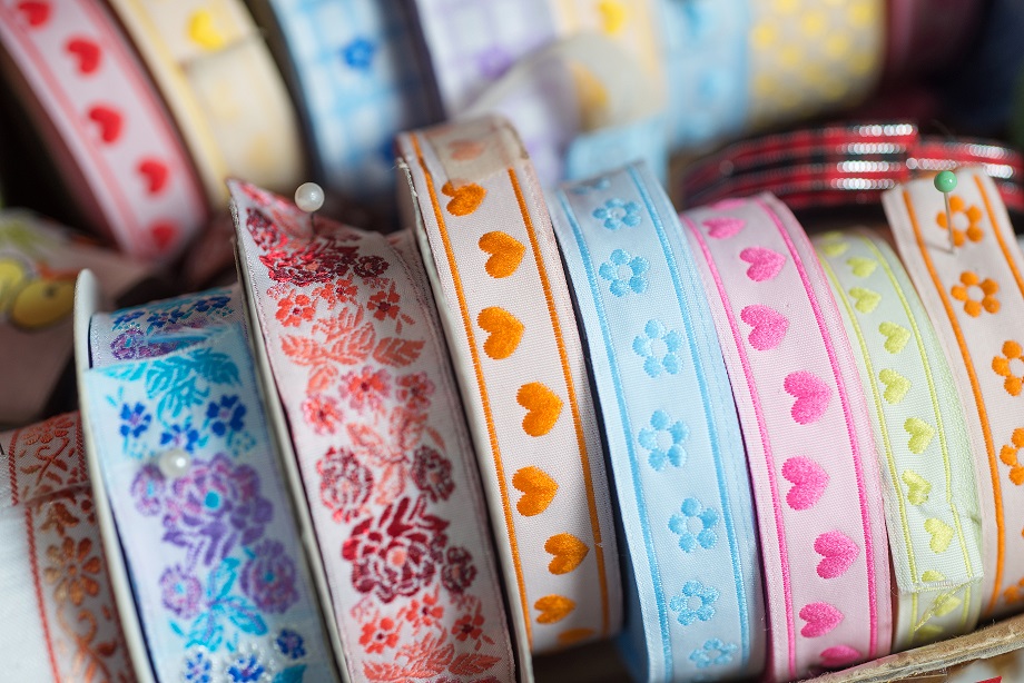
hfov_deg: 33.4
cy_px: 342
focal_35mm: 60
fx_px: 1707
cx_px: 512
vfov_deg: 22.6
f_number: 4.5
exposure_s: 1/60
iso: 200
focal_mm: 60
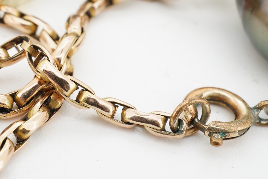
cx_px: 60
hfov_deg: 24.4
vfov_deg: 16.6
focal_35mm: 82
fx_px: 610
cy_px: 54
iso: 125
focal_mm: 30
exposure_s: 1/50
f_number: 22
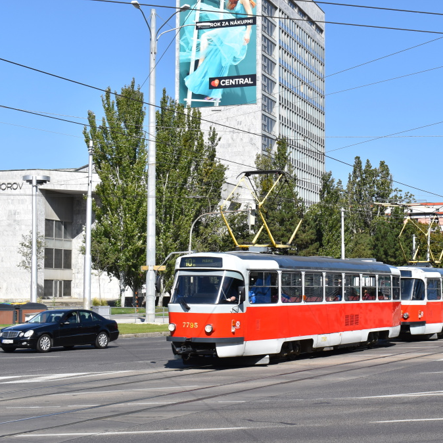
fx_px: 898
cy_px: 224
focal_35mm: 62
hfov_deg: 27.4
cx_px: 318
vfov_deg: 27.7
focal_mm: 32
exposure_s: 1/400
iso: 200
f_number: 10
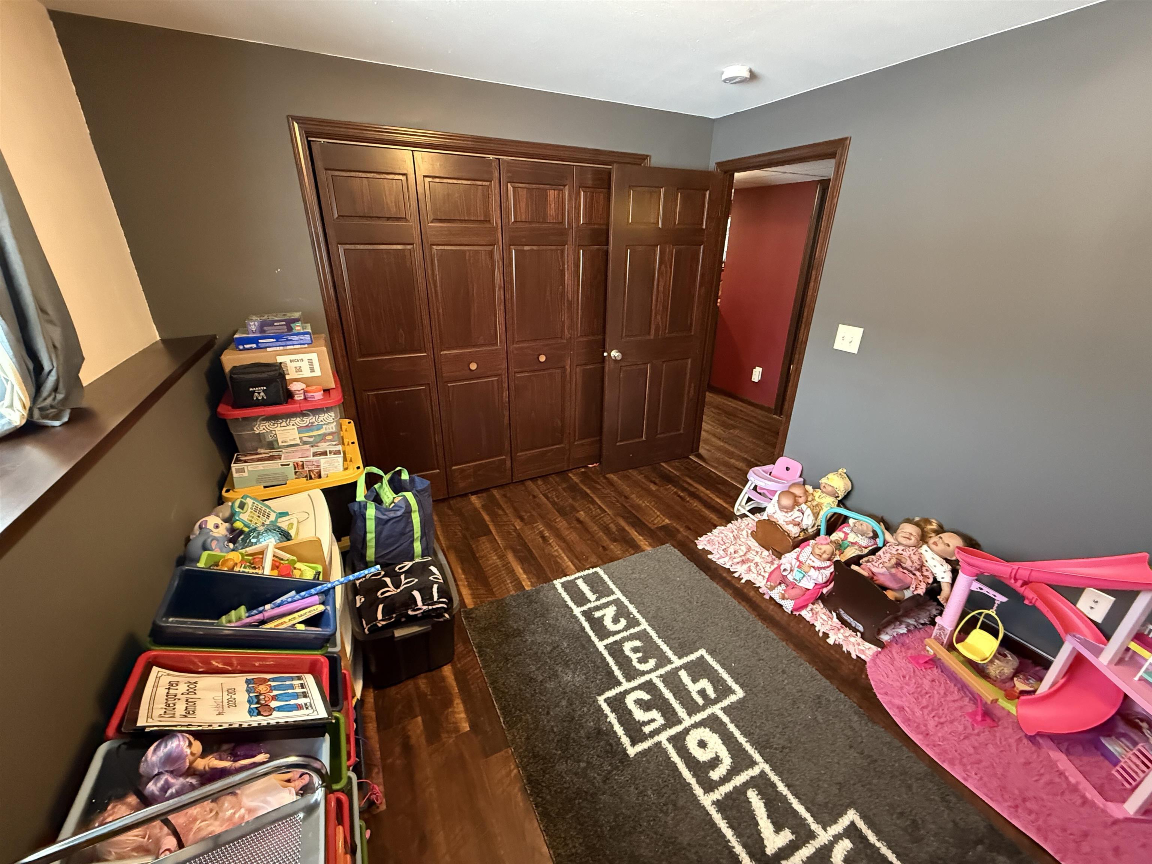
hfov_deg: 102.1
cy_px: 432
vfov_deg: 85.7
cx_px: 576
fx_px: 466
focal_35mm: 14
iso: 1250
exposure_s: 1/40
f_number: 2.2
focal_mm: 2.22
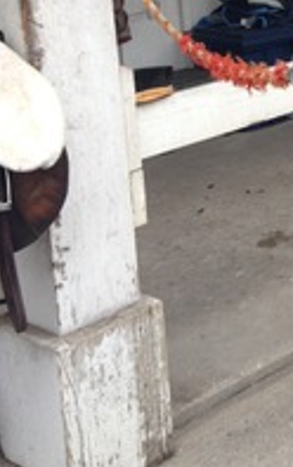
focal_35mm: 90
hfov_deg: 13.9
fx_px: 1148
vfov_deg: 22.4
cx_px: 399
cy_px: 35
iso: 50
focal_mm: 4.28
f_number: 2.4
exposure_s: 1/30
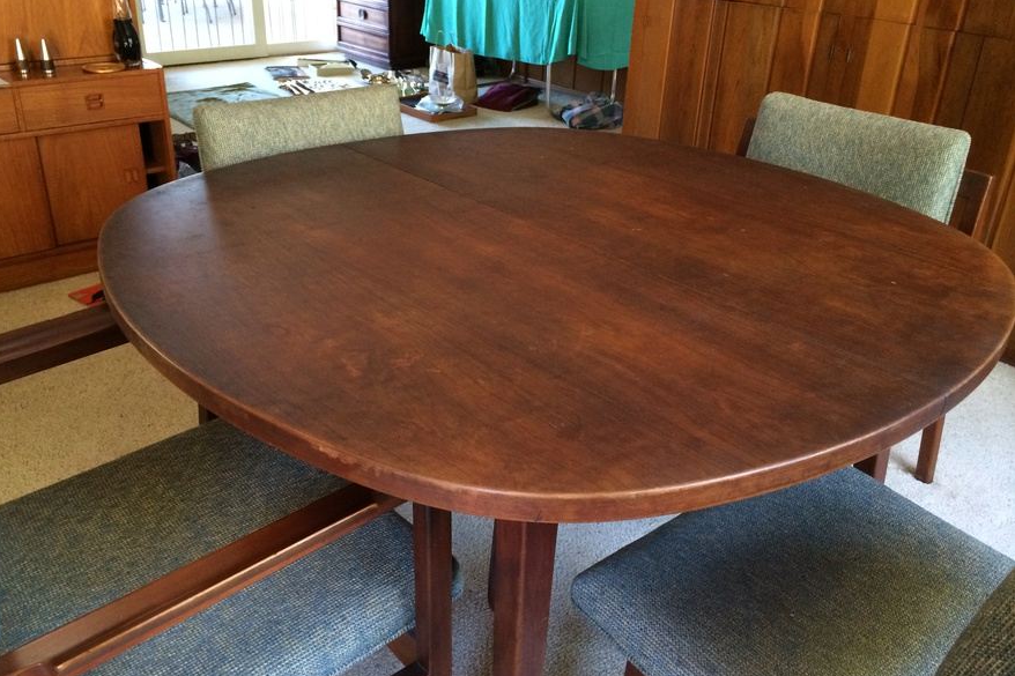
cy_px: 314
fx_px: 902
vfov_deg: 41.1
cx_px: 496
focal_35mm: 32
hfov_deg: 58.7
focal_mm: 4.12
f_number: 2.2
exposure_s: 1/30
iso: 250
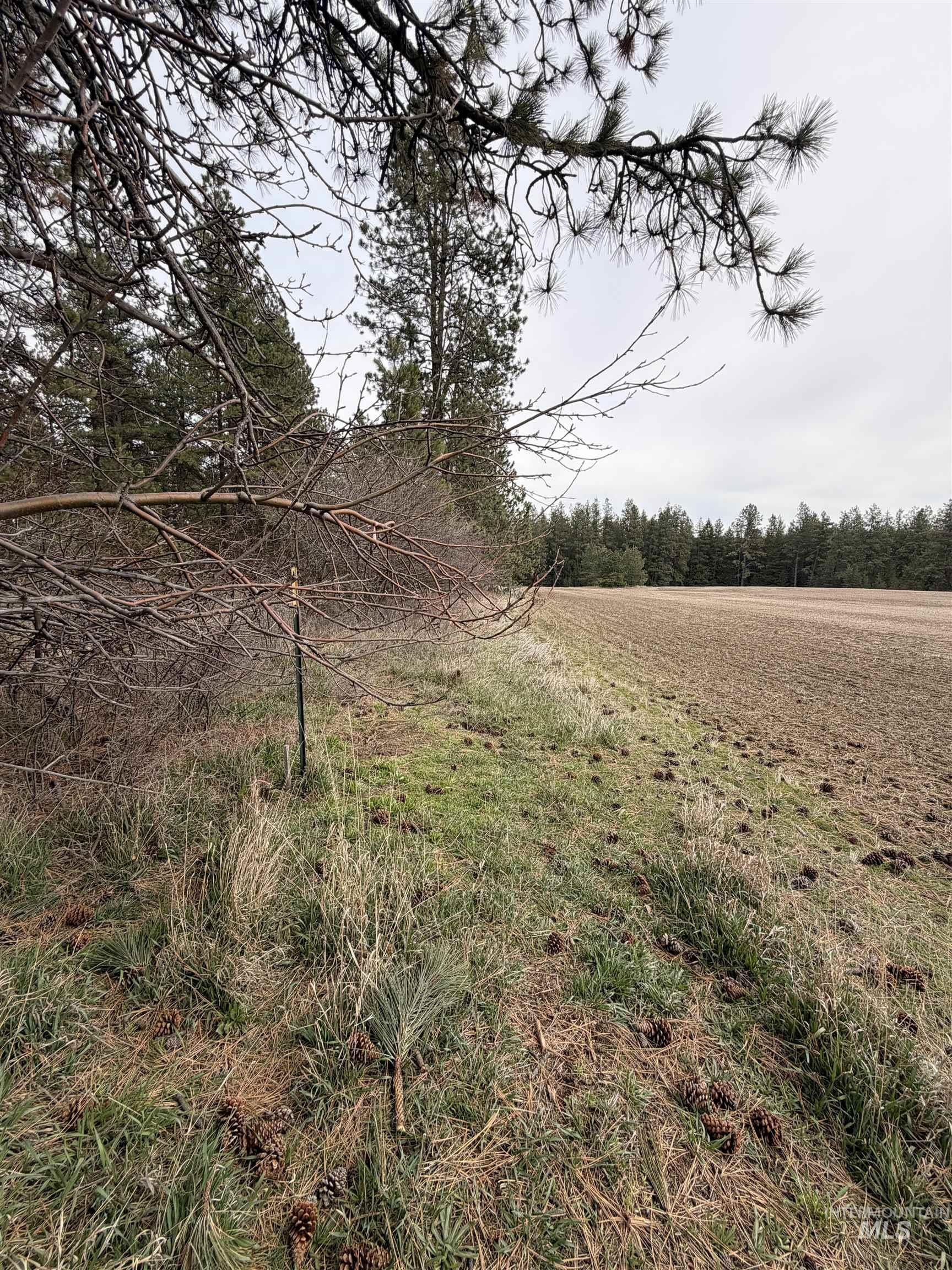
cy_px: 635
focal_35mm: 14
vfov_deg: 102.1
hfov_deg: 85.7
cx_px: 476
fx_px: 513
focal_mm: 2.22
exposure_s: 1/770
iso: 32
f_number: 2.2
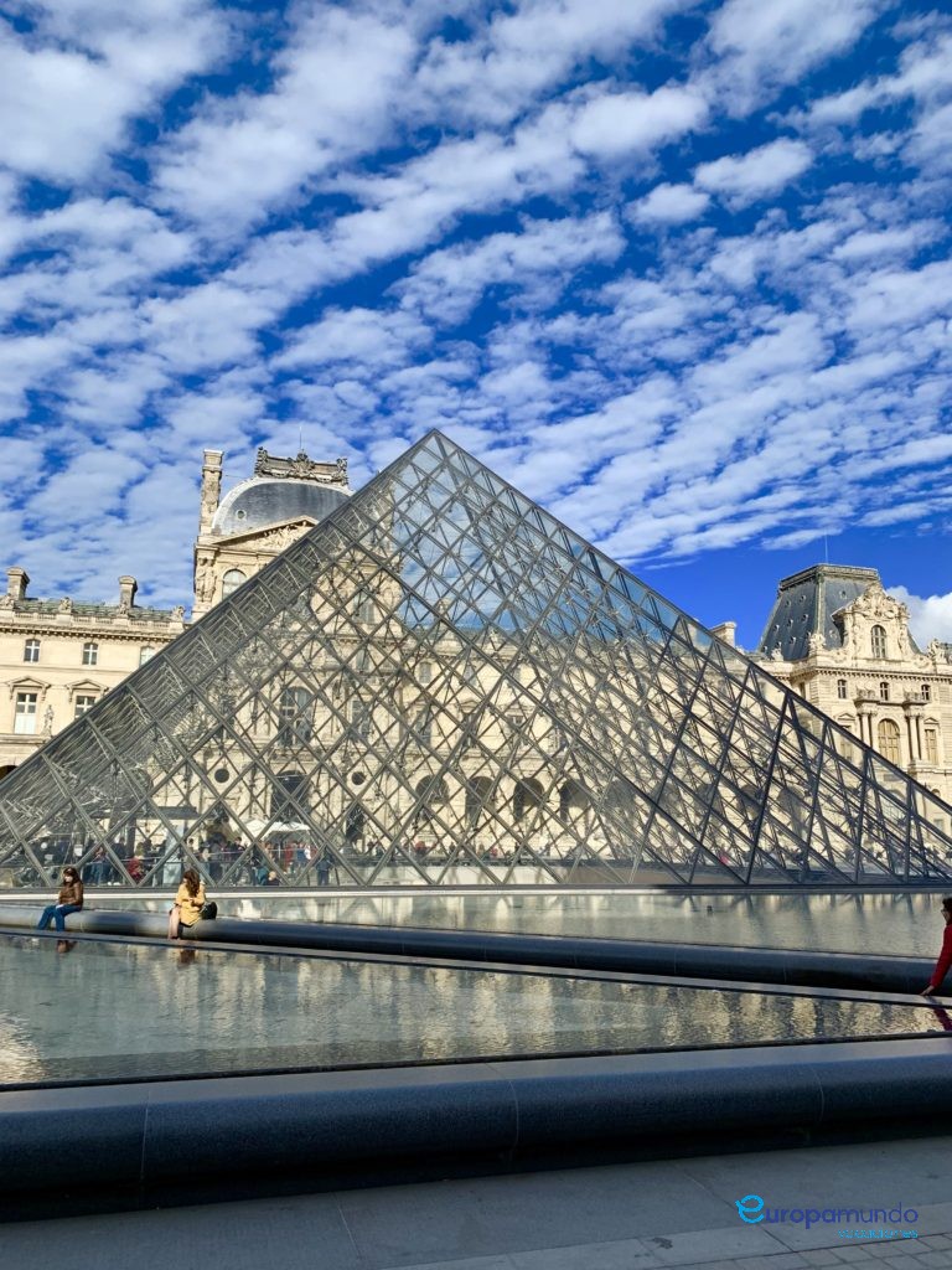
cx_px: 476
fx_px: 953
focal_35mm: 26
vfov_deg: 67.3
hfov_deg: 53.1
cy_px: 635
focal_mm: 4.25
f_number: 1.8
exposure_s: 1/3521
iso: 25
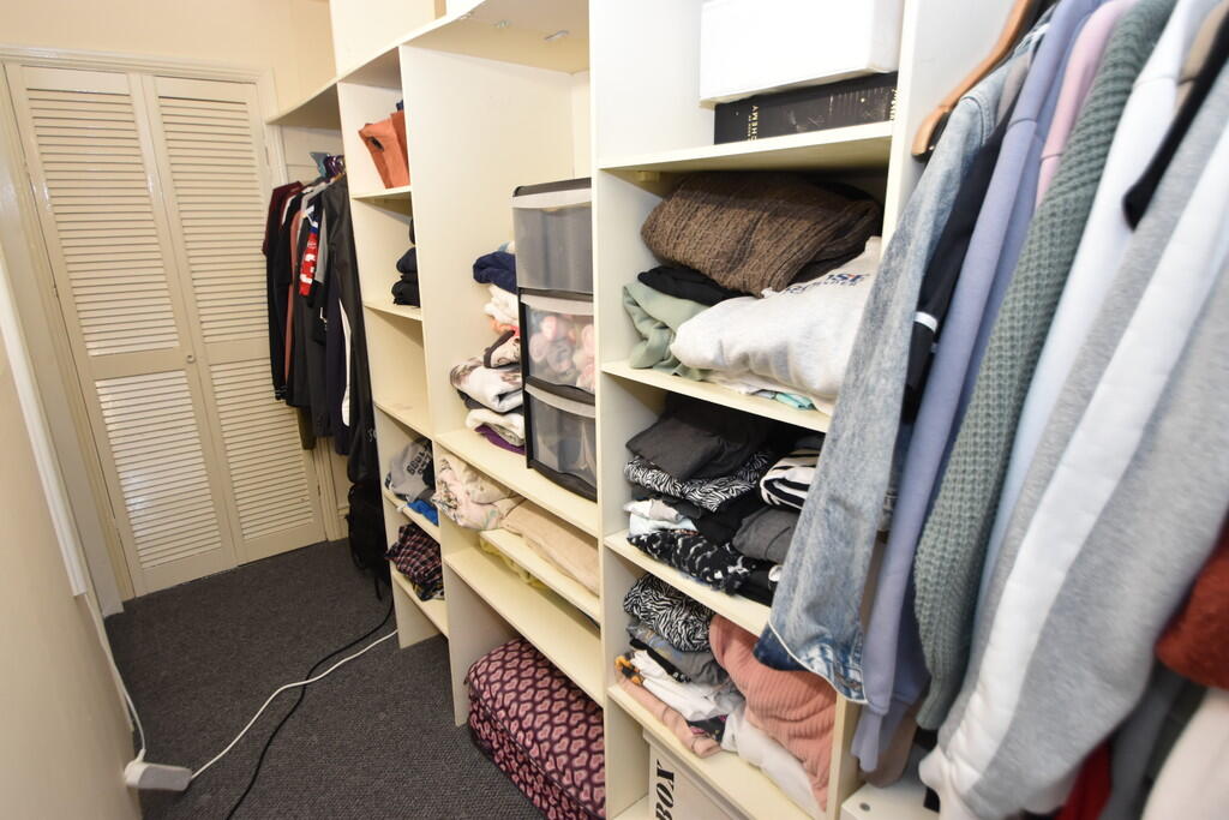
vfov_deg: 67.4
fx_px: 615
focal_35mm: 18
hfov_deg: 90.0
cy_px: 410
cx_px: 614
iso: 800
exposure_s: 1/60
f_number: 3.8
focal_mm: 12
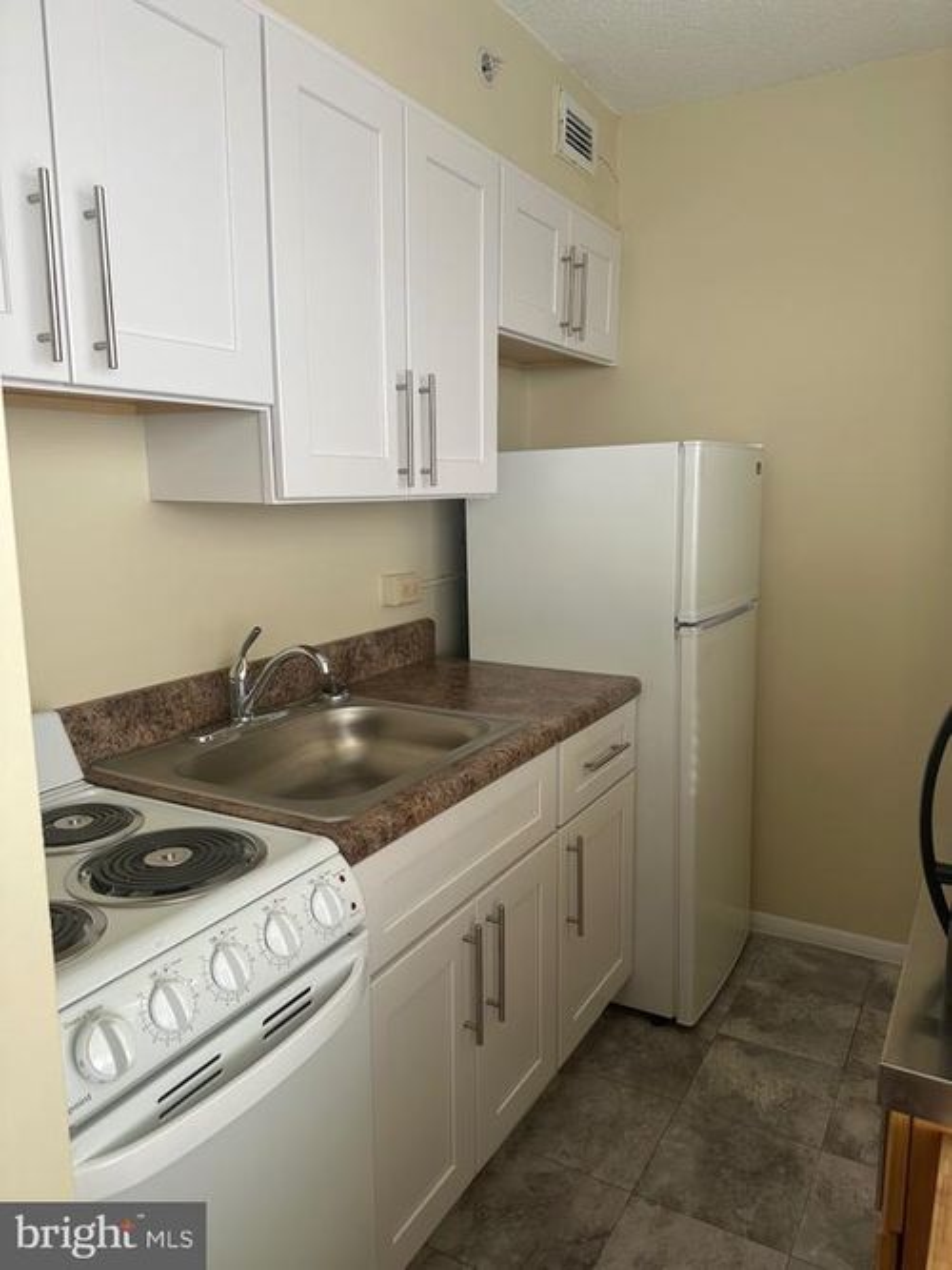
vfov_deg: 71.6
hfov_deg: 56.8
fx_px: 880
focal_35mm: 24
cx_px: 476
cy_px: 635
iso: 80
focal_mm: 6.86
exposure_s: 1/120
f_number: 1.78
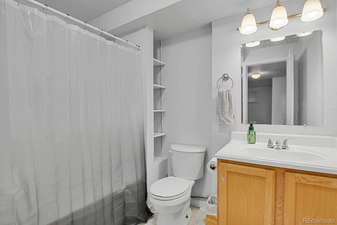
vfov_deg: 70.4
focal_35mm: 17
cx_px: 168
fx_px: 159
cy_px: 112
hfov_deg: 93.3
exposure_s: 1/20
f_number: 8
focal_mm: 17
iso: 4500
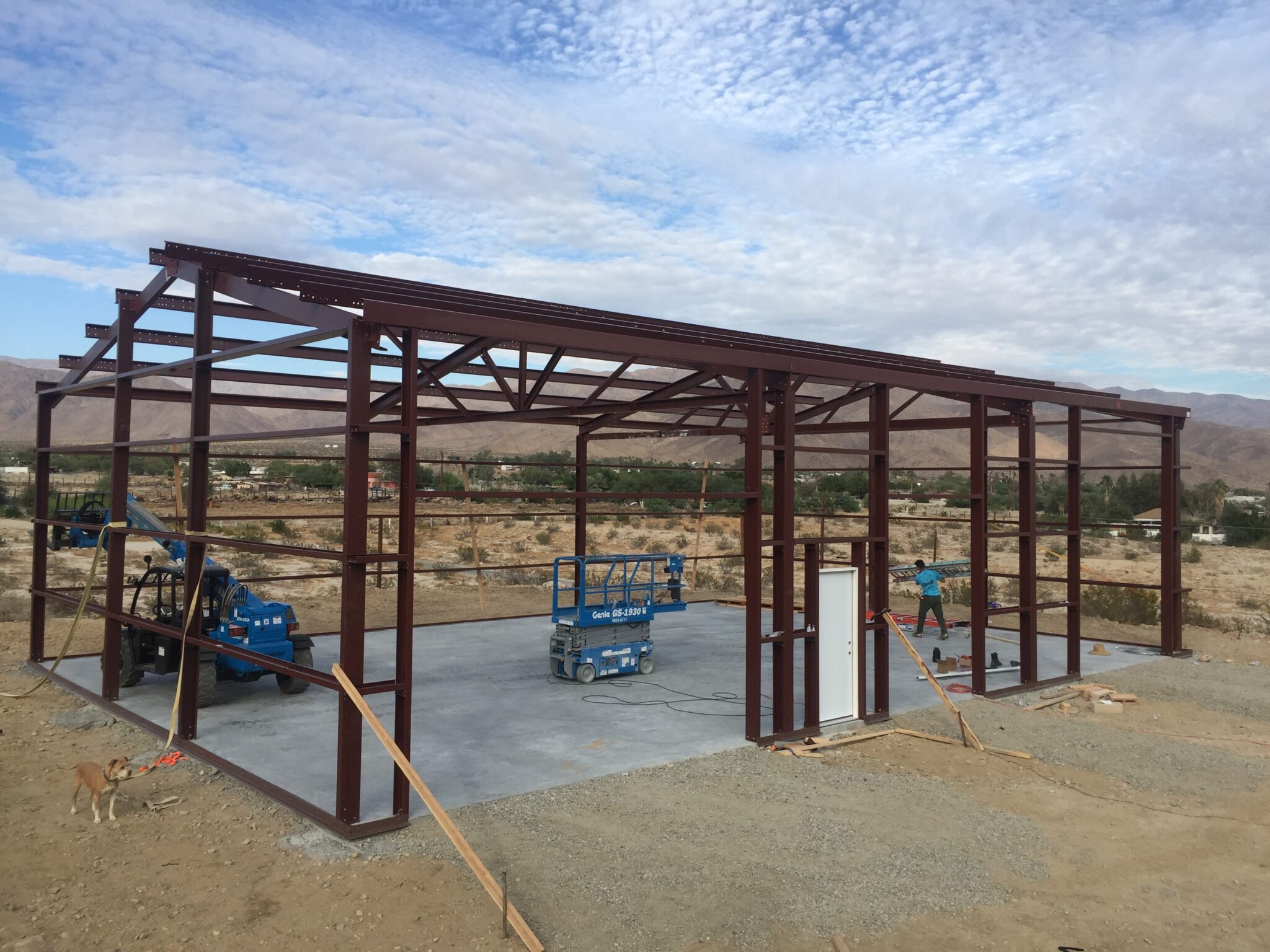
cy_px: 476
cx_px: 635
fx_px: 1064
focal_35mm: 29
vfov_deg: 48.2
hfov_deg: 61.7
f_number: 2.2
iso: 32
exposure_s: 1/1068
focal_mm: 4.15
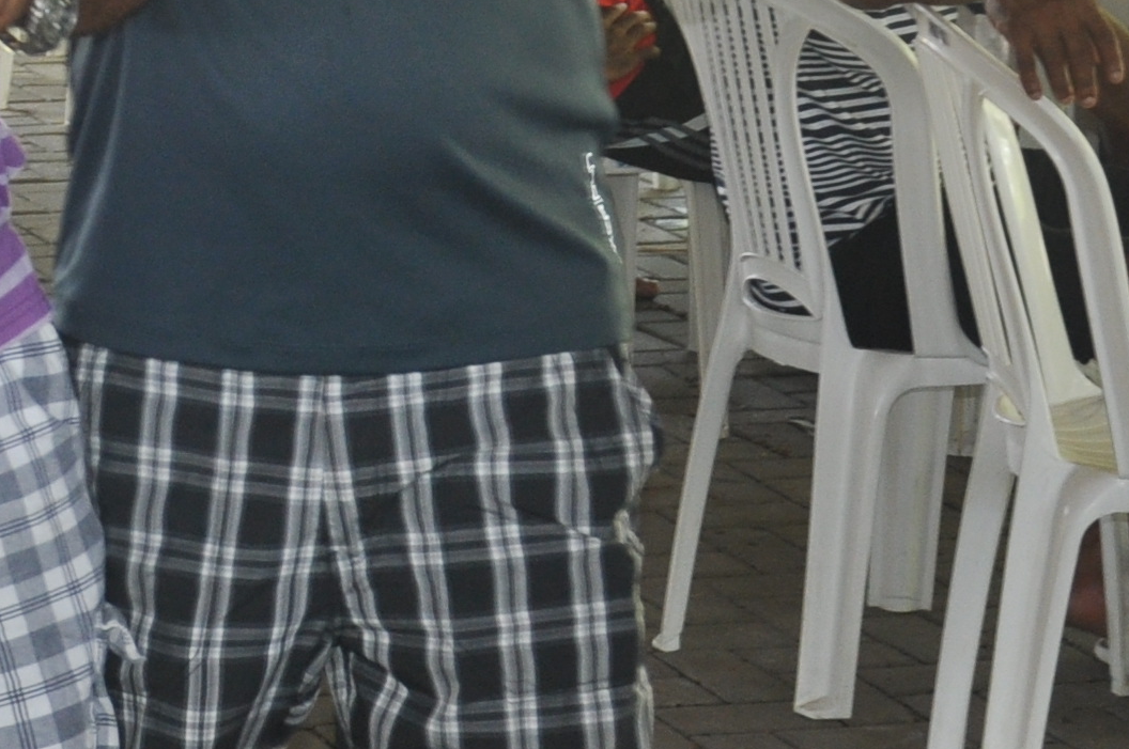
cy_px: 123
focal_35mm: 134
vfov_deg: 10.2
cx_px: -703
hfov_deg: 14.1
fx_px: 4197
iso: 320
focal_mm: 22
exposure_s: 1/80
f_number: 3.8
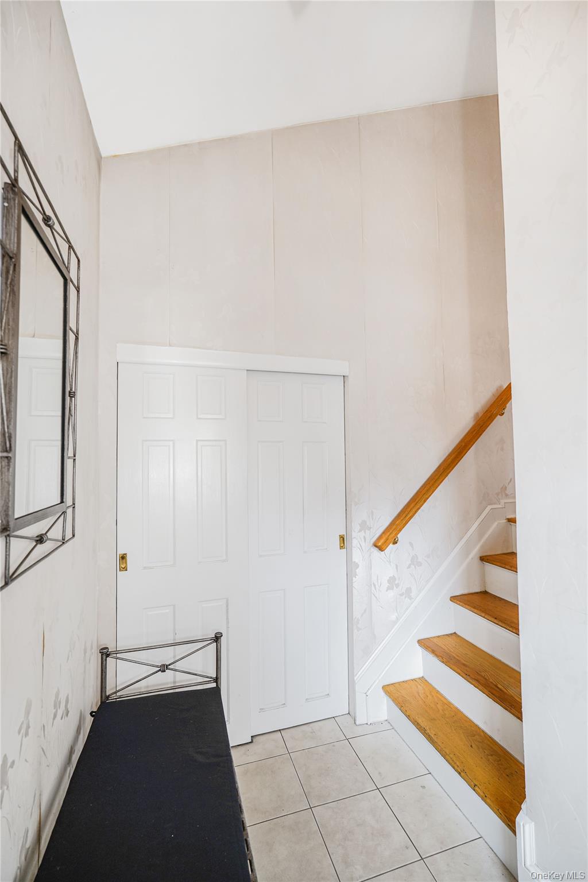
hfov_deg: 73.7
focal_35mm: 16
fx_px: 392
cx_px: 294
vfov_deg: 96.7
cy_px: 441
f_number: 4
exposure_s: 1/30
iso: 125
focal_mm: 16
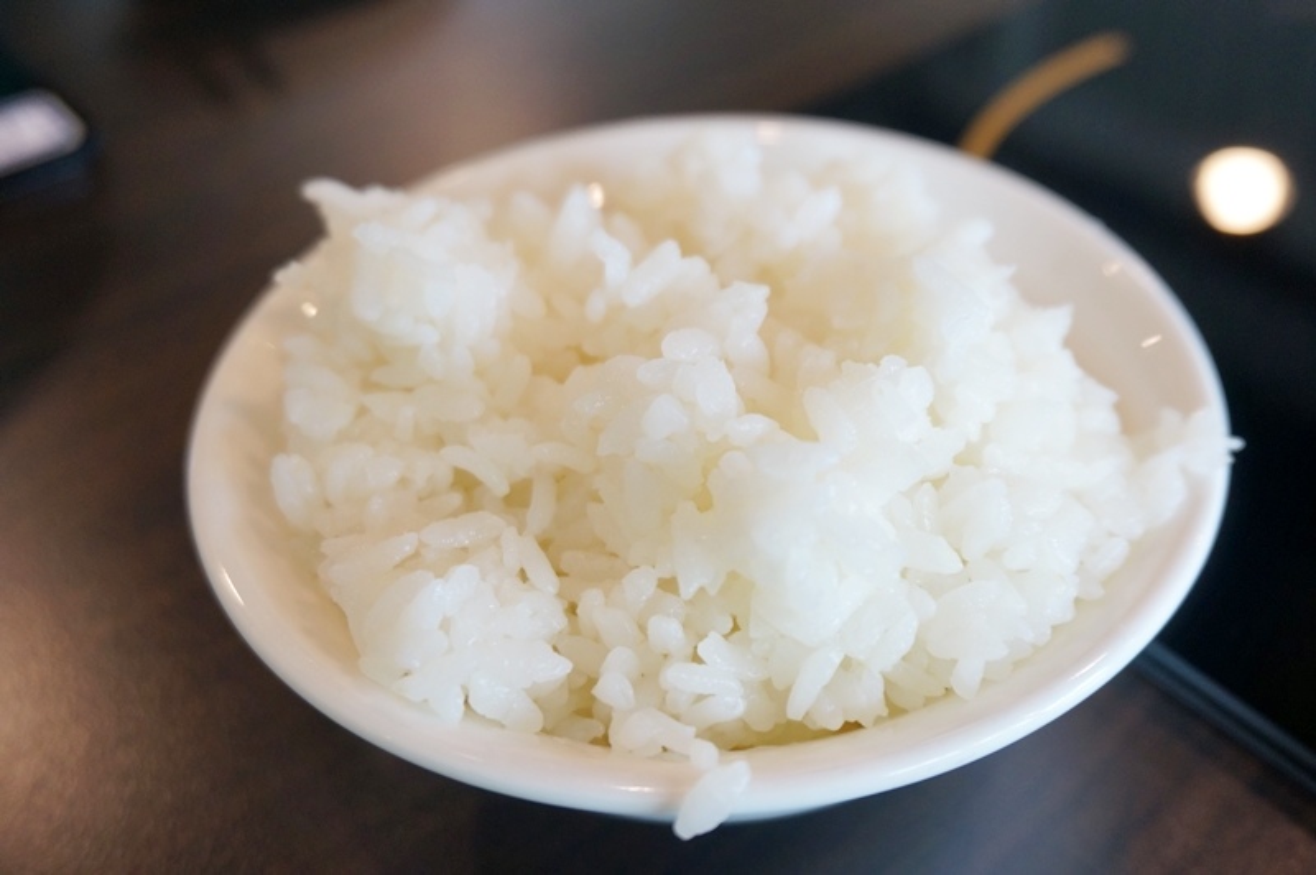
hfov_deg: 53.2
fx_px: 1315
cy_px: 438
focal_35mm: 36
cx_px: 658
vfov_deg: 36.8
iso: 400
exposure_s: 1/60
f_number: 4.5
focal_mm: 24
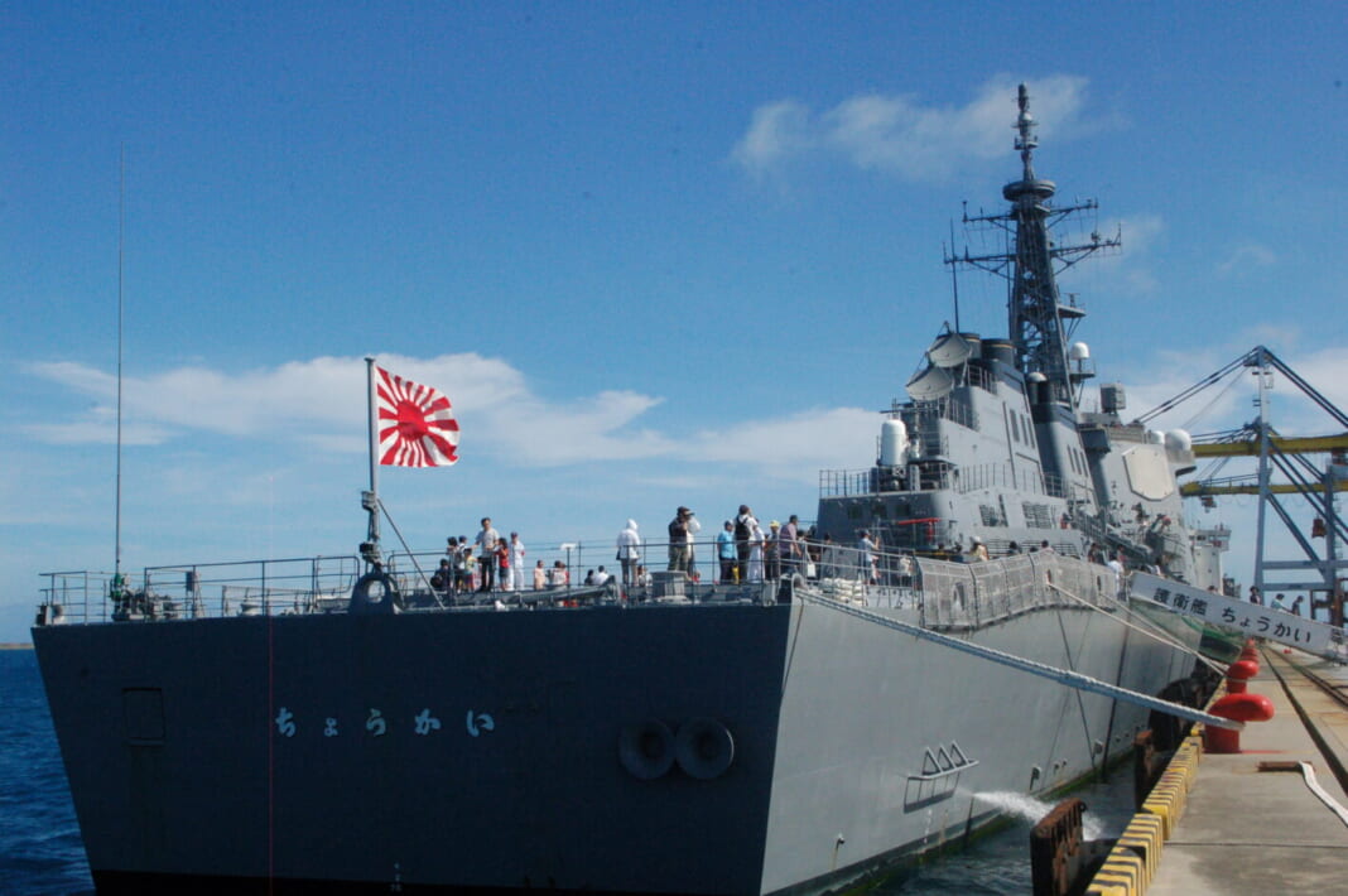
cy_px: 448
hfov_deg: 49.6
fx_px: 1459
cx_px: 674
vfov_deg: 34.1
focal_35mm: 39
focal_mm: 26
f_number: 16
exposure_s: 1/1000
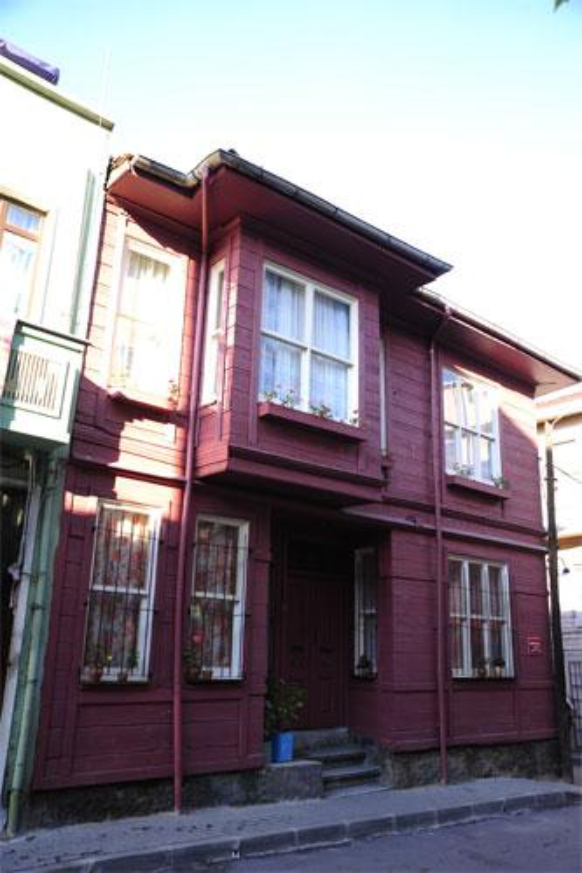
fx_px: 728
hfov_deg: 43.6
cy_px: 436
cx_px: 291
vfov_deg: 61.9
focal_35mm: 30
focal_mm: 30
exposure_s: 1/50
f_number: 5.6
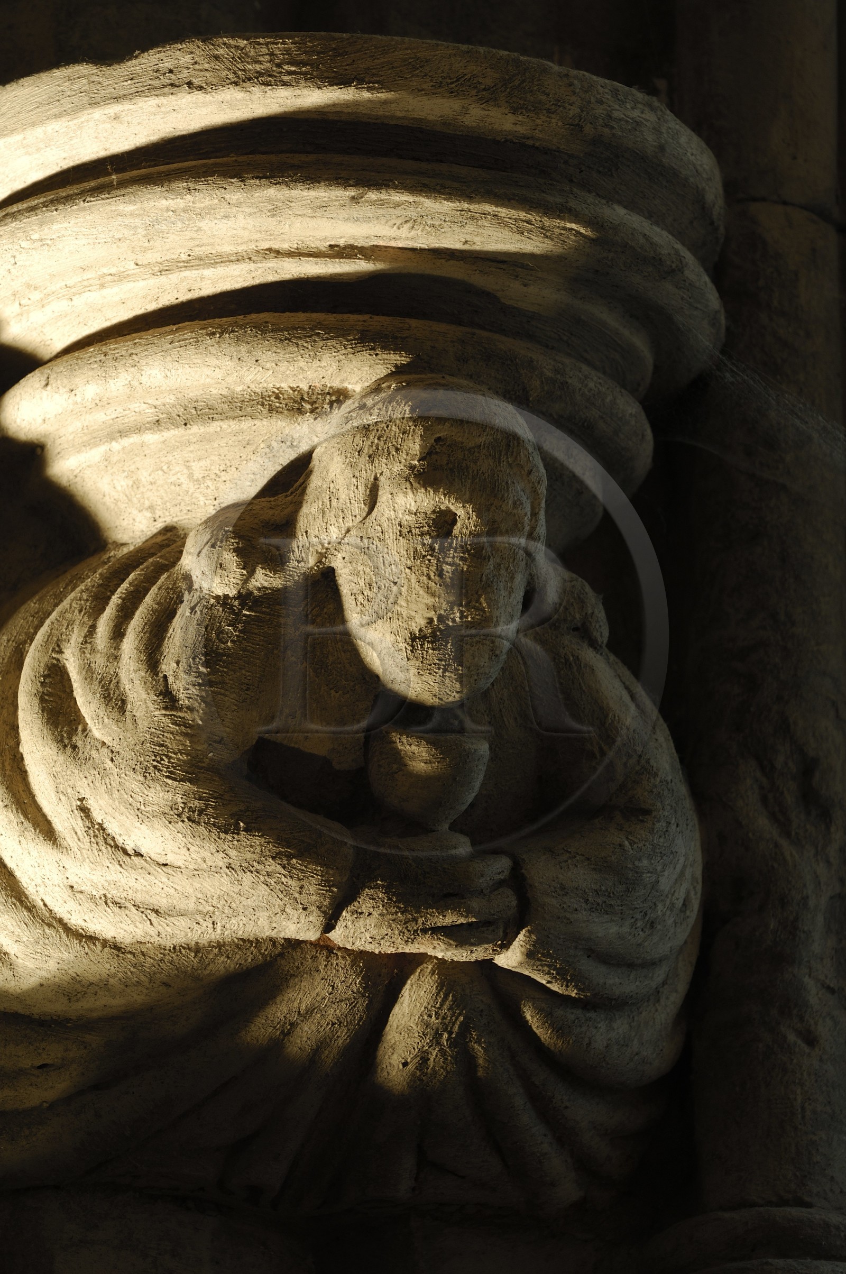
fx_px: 8216
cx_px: 423
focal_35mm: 232
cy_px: 637
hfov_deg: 5.9
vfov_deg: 8.9
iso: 100
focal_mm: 155
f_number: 8
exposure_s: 1/1.43
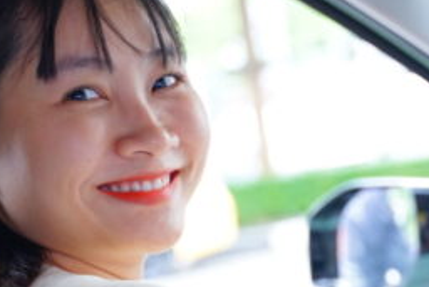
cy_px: 303
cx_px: 342
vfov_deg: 12.5
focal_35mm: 108
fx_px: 1288
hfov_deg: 18.7
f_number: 2.8
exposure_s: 1/40
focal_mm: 46
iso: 400
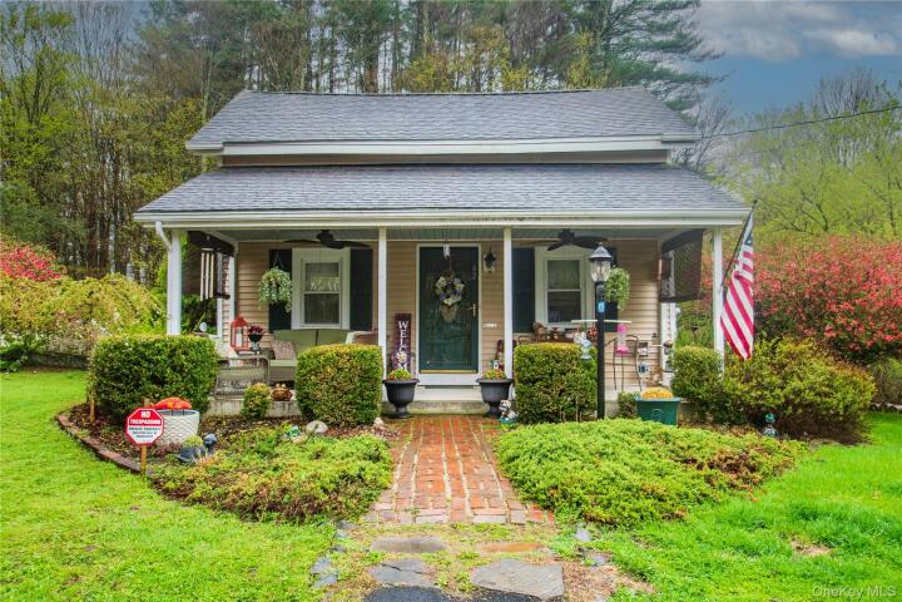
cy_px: 301
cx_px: 451
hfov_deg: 71.5
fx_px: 626
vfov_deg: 51.3
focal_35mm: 25
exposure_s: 1/50
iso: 100
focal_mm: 17
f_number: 4.2
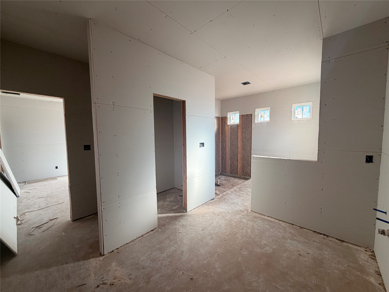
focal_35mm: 14
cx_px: 194
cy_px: 146
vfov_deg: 85.7
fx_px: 157
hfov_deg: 102.1
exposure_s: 1/121
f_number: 2.2
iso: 100
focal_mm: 2.22
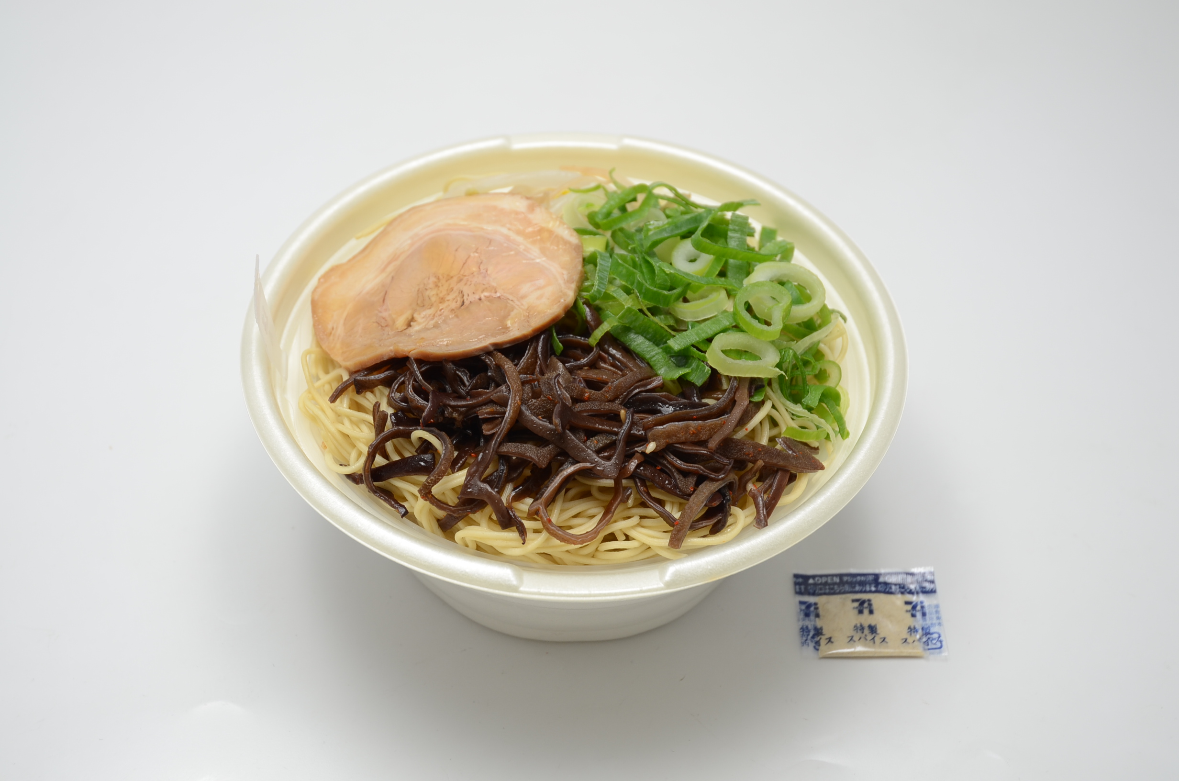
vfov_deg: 23.7
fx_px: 1863
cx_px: 590
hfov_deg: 35.1
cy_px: 390
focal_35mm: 57
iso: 200
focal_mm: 38
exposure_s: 1/25
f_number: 5.6
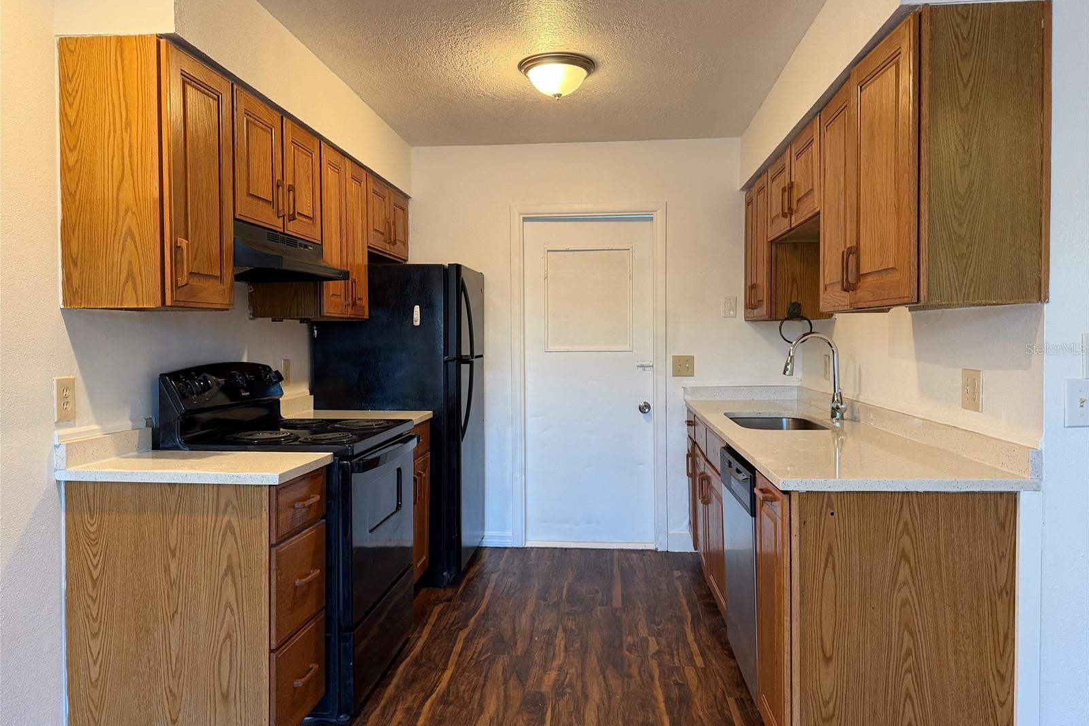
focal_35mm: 25
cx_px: 544
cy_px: 348
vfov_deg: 51.3
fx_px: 756
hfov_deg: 71.5
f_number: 1.78
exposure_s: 1/60
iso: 250
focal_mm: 6.76
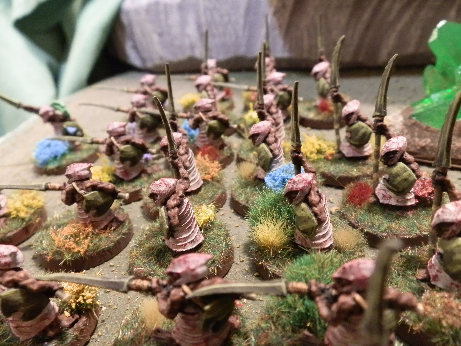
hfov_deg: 63.4
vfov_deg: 49.7
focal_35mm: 28
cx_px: 230
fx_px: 373
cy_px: 173
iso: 400
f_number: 3.1
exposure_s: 1/40
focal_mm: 5
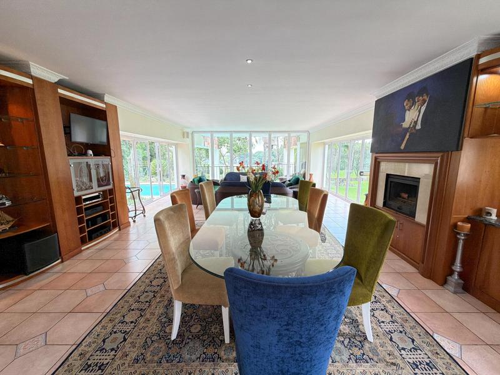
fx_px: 202
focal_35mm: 14
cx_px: 250
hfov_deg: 102.1
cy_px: 188
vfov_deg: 85.7
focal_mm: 2.22
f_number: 2.2
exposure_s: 1/121
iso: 200
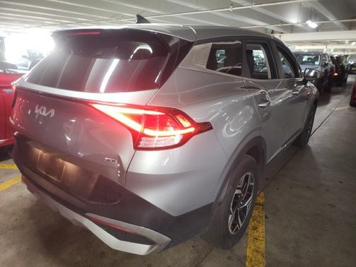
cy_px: 134
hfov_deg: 73.9
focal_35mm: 23
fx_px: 237
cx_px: 178
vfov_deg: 58.9
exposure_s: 1/9.99
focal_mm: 6.4
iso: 464
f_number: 1.8
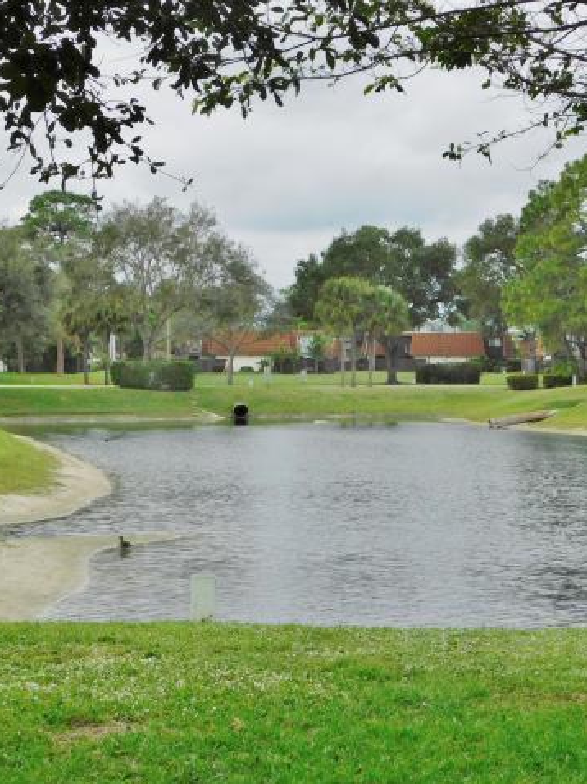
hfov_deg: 18.6
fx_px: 1788
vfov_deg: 24.7
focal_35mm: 79
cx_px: 359
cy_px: 392
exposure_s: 1/640
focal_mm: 10.4
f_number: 4
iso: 125
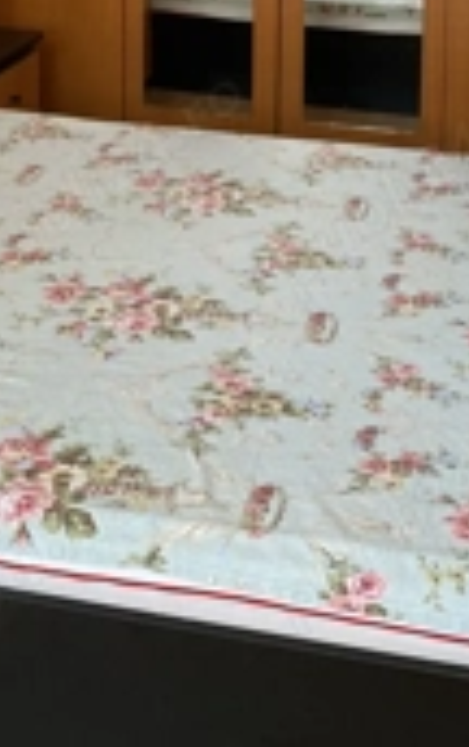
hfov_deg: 20.4
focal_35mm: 64
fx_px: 1304
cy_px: -87
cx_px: 234
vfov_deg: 28.8
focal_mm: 4.25
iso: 125
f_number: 1.8
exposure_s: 1/117
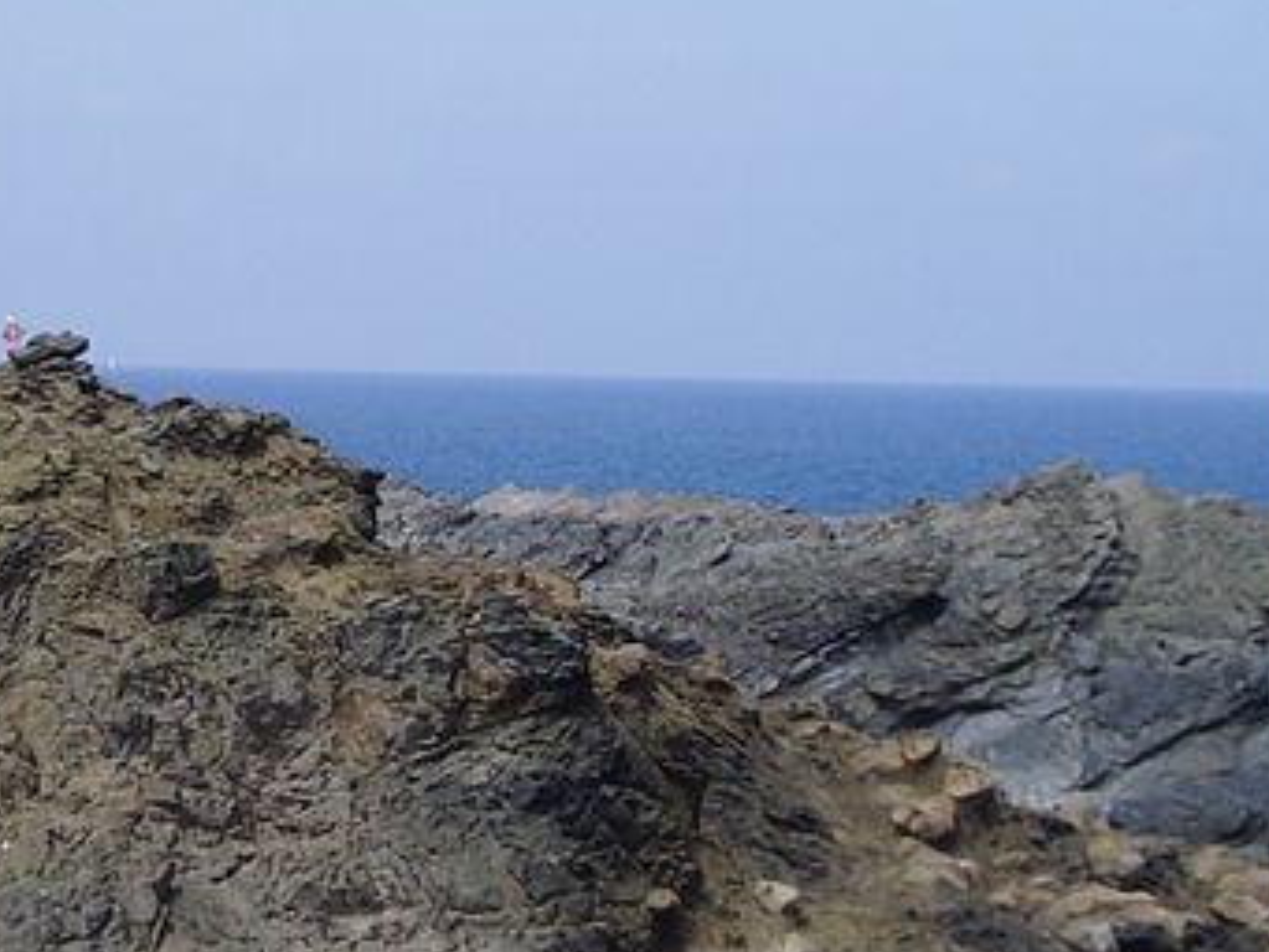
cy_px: 309
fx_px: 3851
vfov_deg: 14.1
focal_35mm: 105
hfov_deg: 18.6
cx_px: 305
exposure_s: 1/400
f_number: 4.3
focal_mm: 5.8
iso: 50
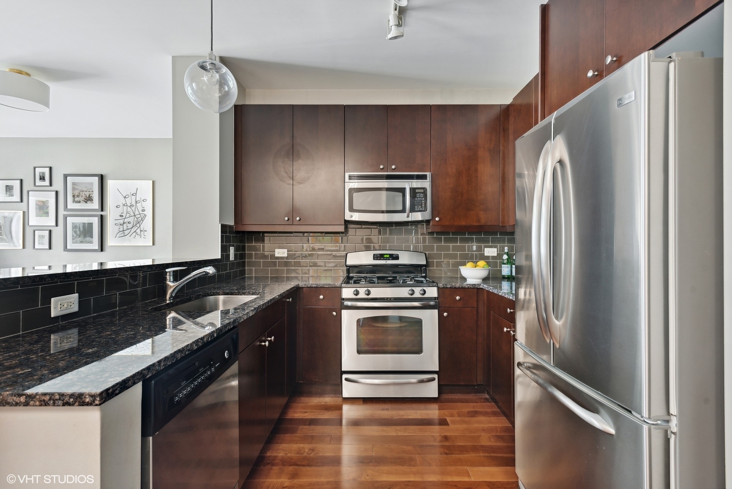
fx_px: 346
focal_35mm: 17
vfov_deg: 70.5
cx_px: 366
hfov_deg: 93.3
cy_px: 244
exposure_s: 1/5
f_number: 8
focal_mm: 17
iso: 500
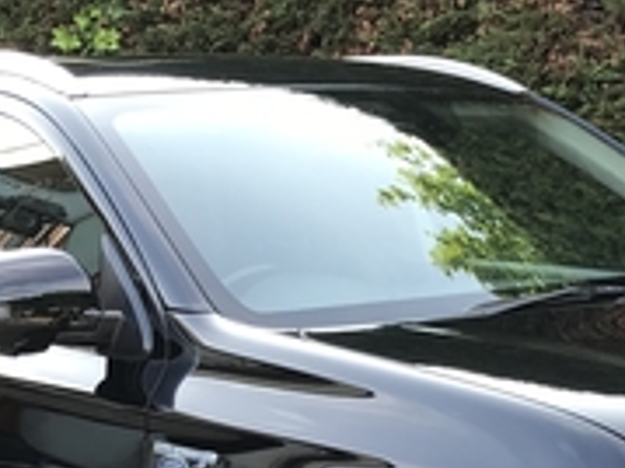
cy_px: 440
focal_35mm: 100
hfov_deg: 19.4
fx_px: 1804
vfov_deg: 14.6
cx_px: 520
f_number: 1.8
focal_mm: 3.99
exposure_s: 1/221
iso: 20
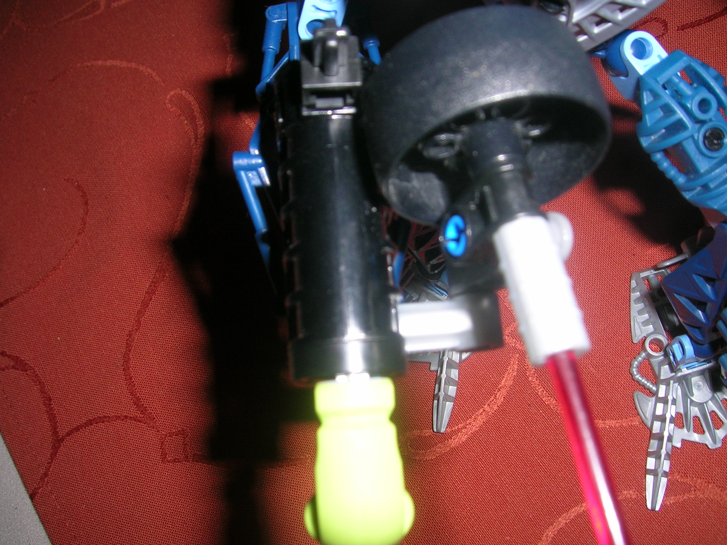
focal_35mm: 35
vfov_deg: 40.7
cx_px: 364
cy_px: 272
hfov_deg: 52.6
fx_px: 735
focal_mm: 5.4
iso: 50
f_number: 4.8
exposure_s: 1/60.1
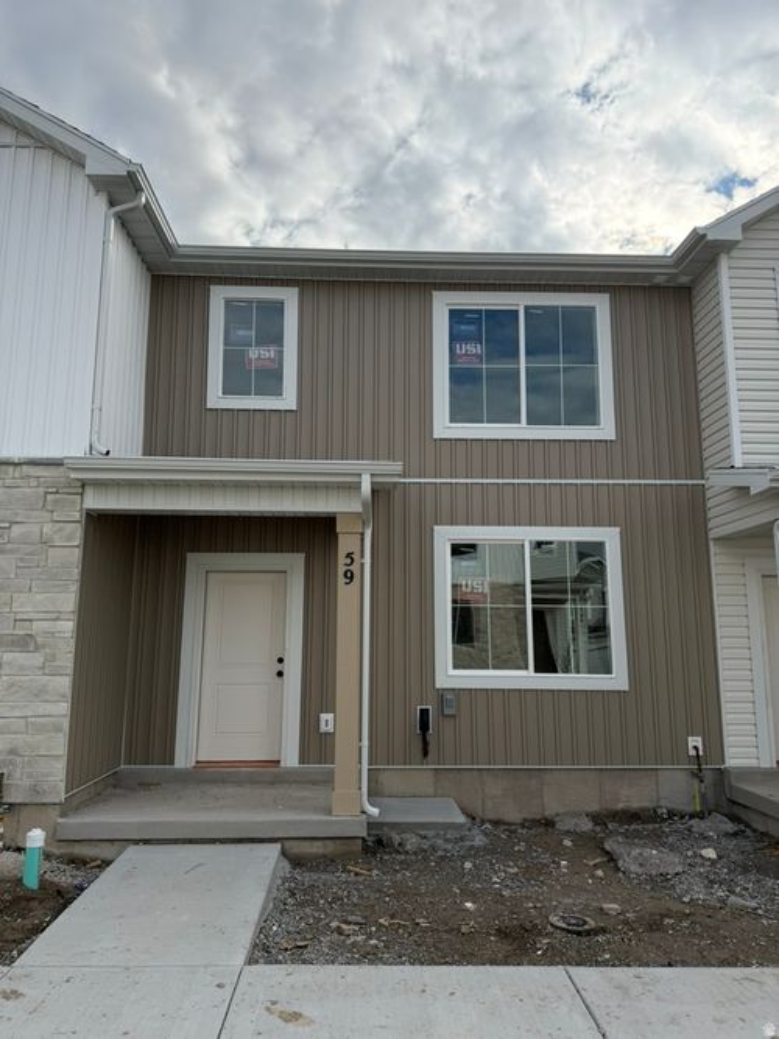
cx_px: 390
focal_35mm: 24
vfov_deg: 71.6
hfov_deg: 56.8
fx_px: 720
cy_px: 520
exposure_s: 1/6173
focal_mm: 6.76
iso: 100
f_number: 1.78
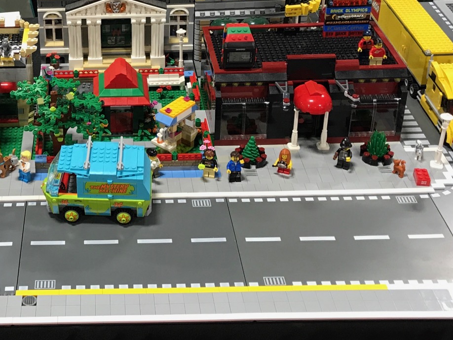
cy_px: 64
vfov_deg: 23.7
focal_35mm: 61
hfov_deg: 30.8
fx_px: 798
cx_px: 83
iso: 40
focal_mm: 3.99
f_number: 1.8
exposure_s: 1/24
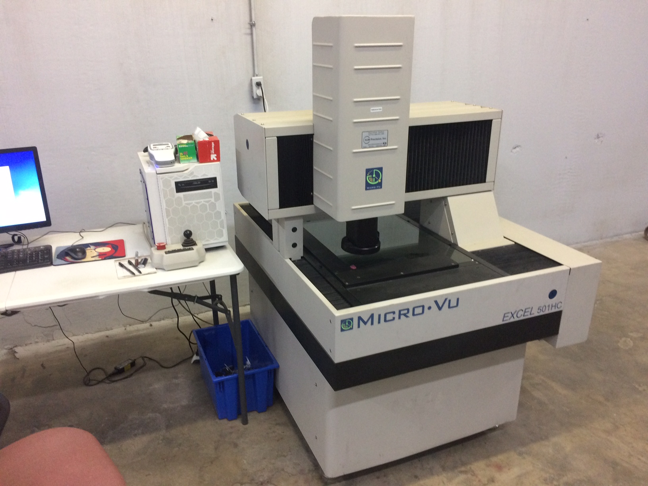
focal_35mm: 29
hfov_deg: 61.7
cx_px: 324
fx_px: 543
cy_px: 243
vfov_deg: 48.2
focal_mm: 4.15
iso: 200
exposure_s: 1/30
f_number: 2.2
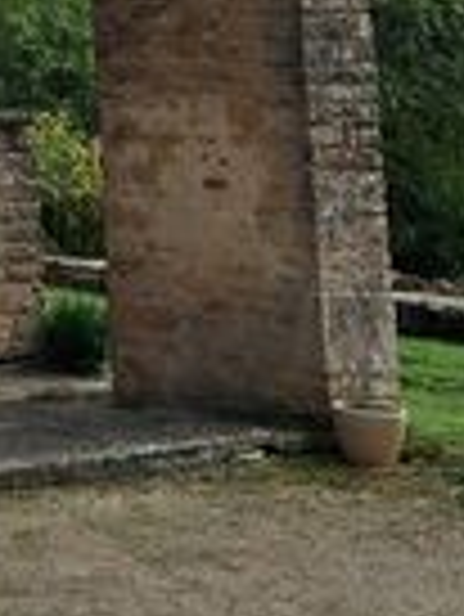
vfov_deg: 13.5
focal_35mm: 138
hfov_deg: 9.6
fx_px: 2463
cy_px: -301
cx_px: -633
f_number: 1.8
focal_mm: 4
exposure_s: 1/929
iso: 20
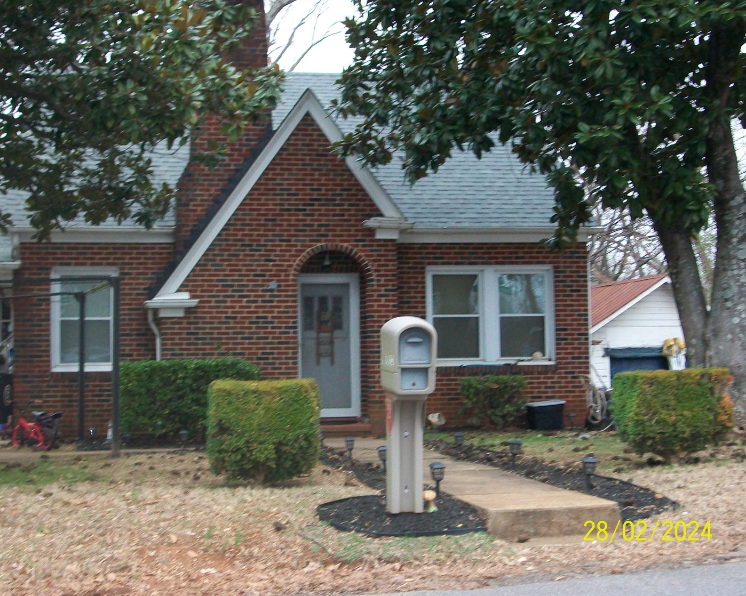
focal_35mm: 56
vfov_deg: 27.1
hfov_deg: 33.6
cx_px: 350
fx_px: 1236
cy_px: 296
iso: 160
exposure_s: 1/80
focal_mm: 8.8
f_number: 3.6
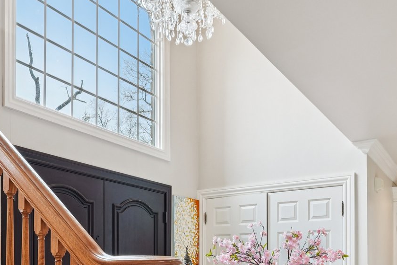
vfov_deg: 30.9
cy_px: 261
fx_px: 443
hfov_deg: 48.1
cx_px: 169
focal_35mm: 40
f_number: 9
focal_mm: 16.5
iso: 400
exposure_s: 1/25
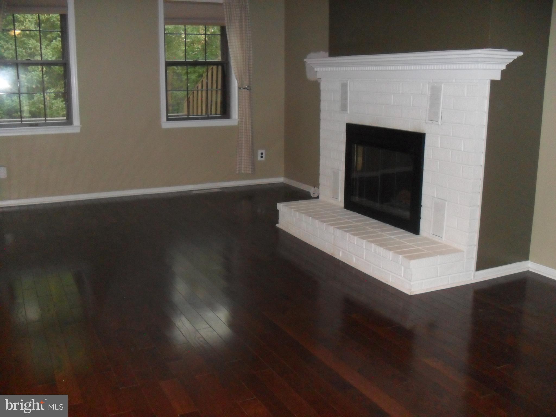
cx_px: 278
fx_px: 562
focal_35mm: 35
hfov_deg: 52.6
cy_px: 208
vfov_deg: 40.7
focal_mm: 6.3
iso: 400
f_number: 3
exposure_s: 1/45
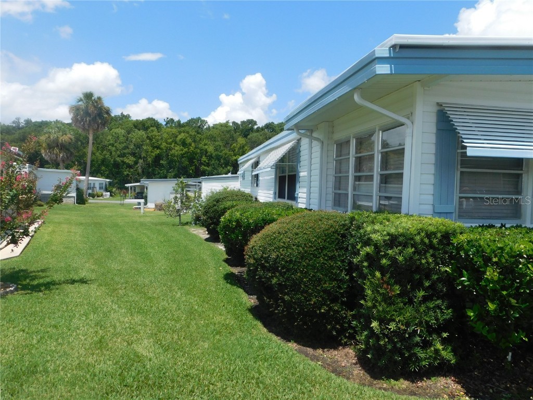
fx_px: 431
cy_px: 200
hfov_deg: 63.4
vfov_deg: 49.7
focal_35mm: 28
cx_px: 266
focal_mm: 4.9
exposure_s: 1/400
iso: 125
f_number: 6.4
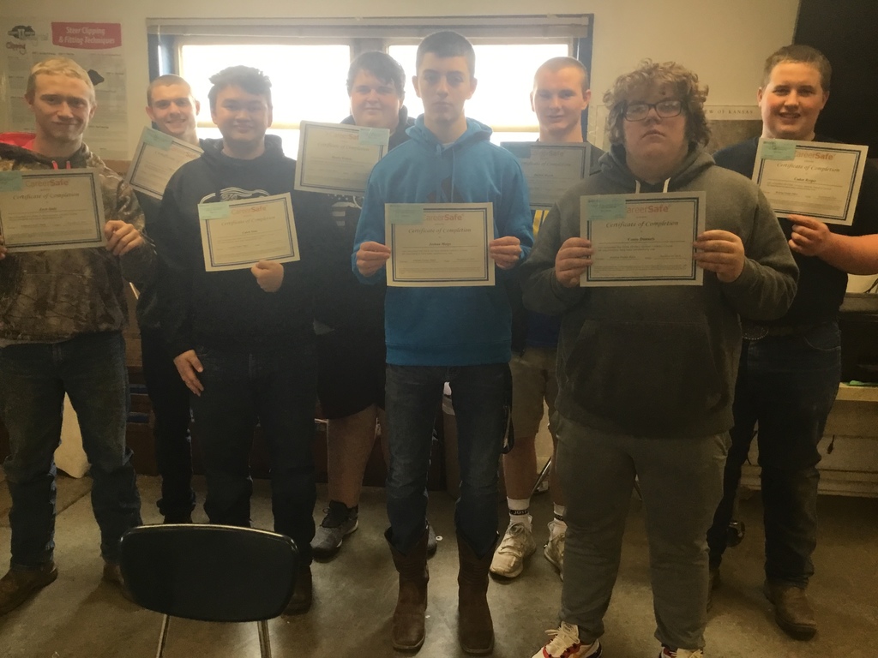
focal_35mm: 31
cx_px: 439
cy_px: 329
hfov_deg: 58.4
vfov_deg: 45.4
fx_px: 786
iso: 40
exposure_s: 1/30
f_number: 2.4
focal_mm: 3.3
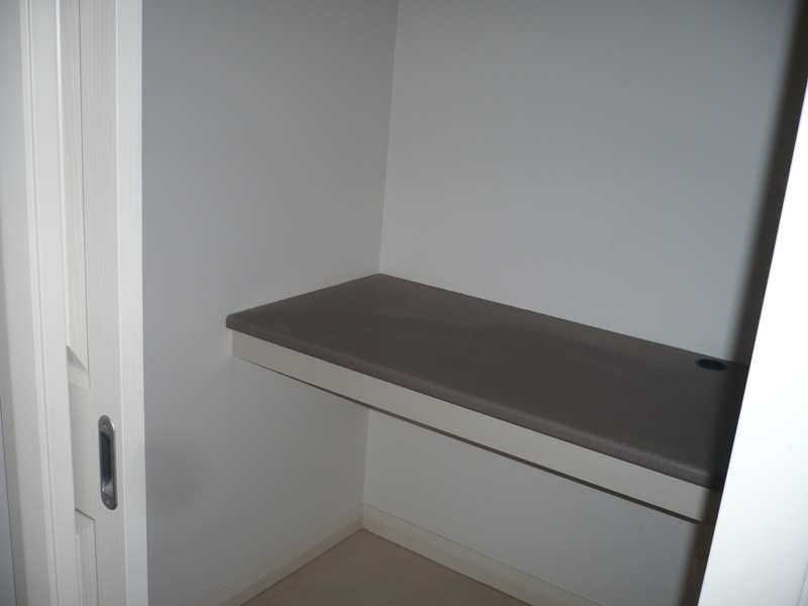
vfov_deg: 40.7
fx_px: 817
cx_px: 404
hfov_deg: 52.6
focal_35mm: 35
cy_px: 303
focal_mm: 5.8
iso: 100
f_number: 2.8
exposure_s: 1/30
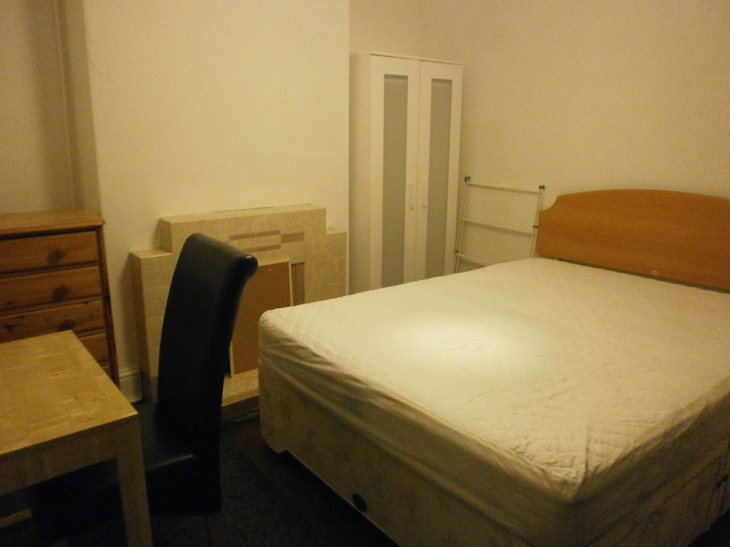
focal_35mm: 27
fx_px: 569
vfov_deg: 51.4
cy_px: 274
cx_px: 365
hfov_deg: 65.3
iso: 800
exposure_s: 1/60
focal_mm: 4.8
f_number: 2.9
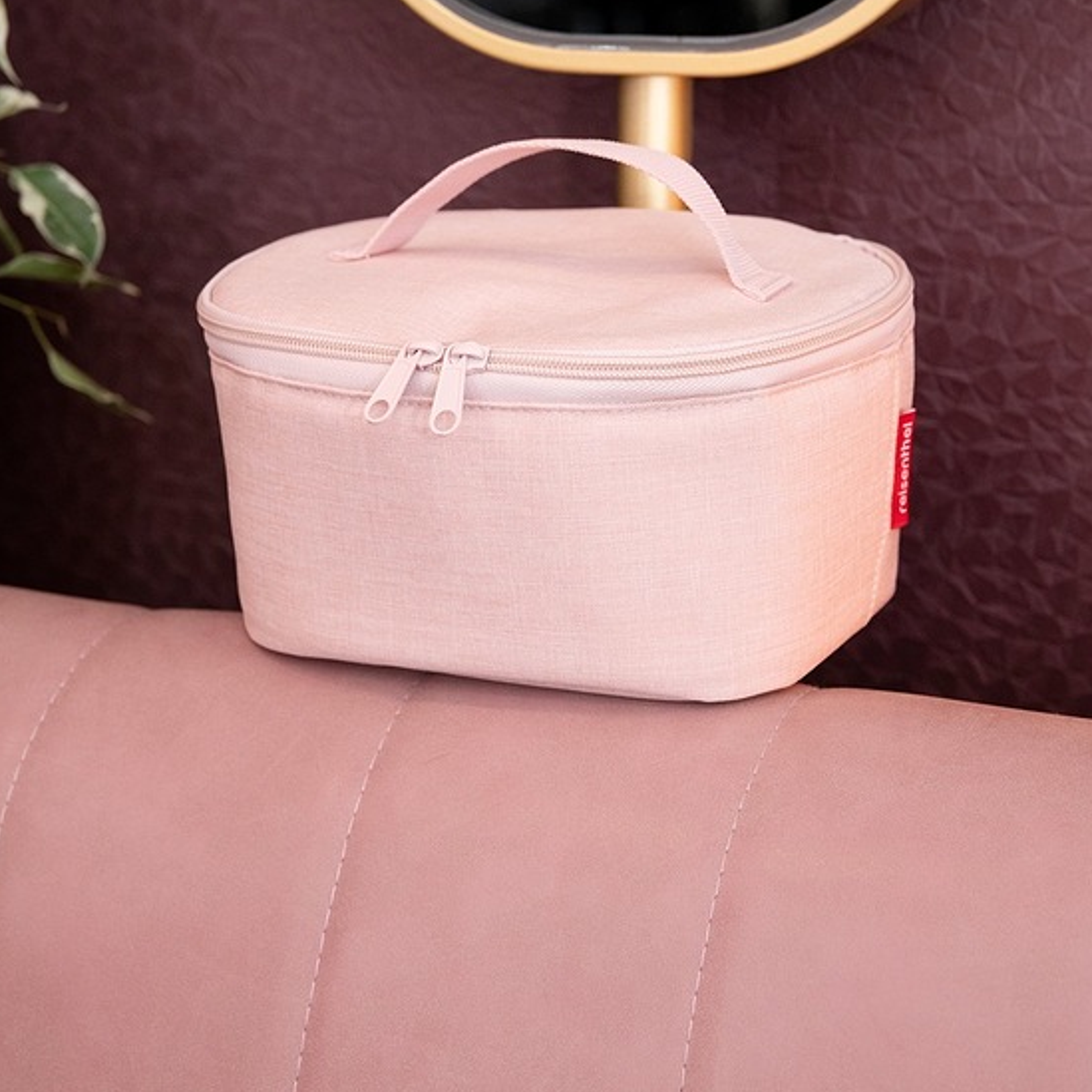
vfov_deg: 18.5
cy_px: 411
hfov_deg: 18.5
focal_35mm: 94
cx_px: 557
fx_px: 3355
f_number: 5.6
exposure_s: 1/200
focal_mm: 70
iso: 1250
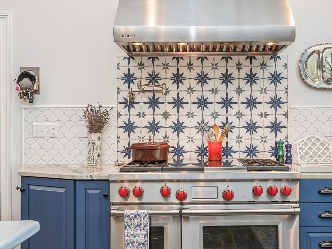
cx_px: 194
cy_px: 134
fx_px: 365
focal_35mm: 38
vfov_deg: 37.7
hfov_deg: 48.8
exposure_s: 1/6
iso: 200
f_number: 8
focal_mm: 26
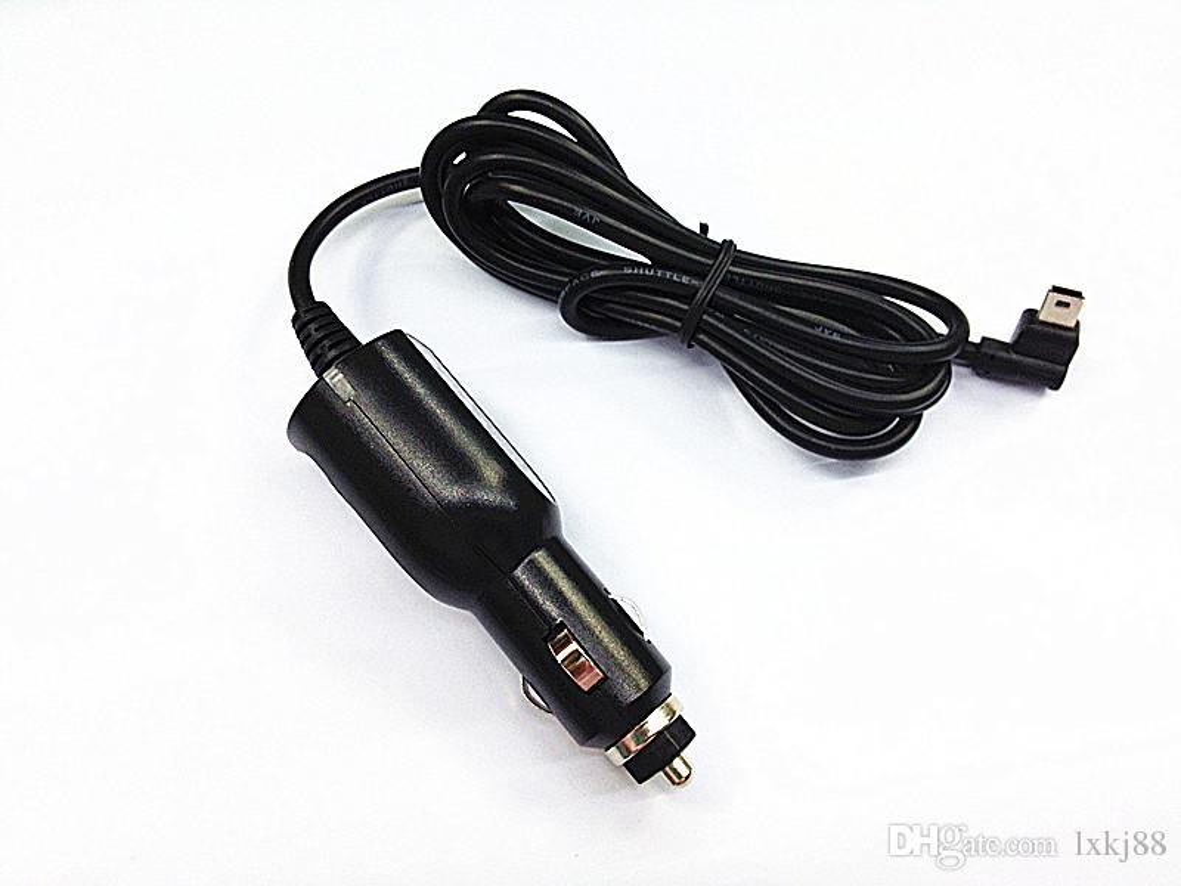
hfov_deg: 52.6
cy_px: 443
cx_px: 590
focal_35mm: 35
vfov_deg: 40.7
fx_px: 1194
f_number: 2.4
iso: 64
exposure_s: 1/20
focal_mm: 4.28
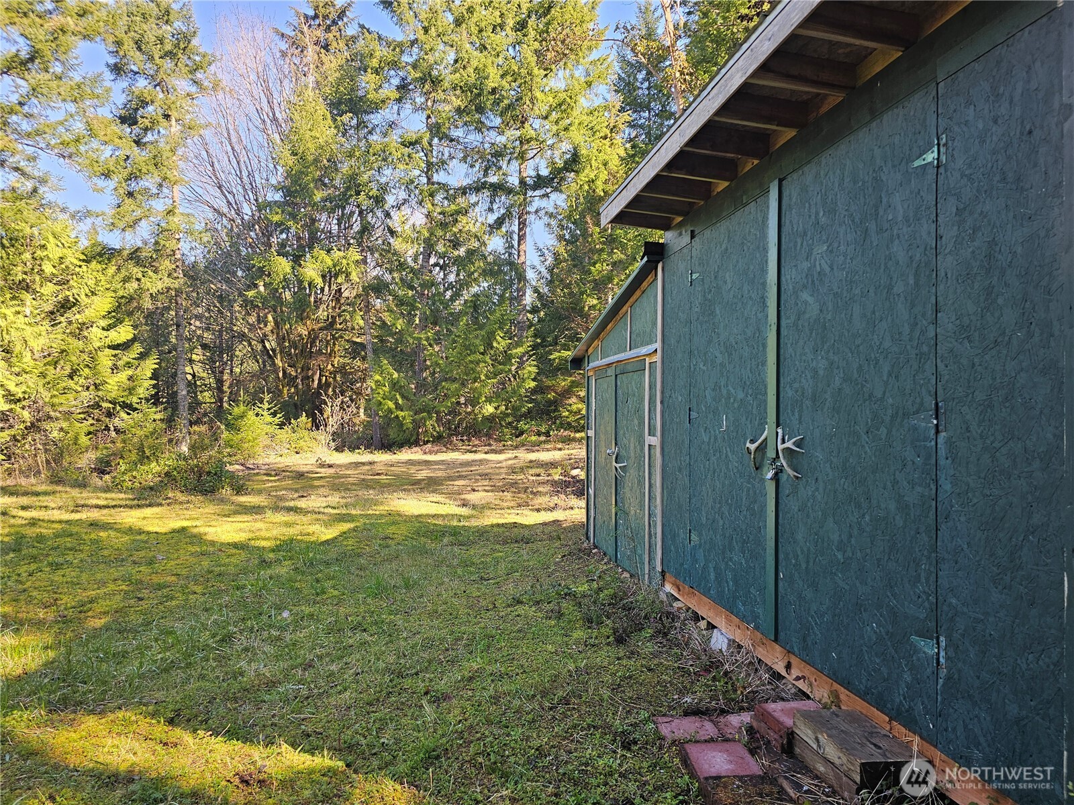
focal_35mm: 23
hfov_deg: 73.9
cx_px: 537
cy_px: 402
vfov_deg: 58.9
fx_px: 714
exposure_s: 1/120
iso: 25
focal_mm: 6.3
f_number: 1.7
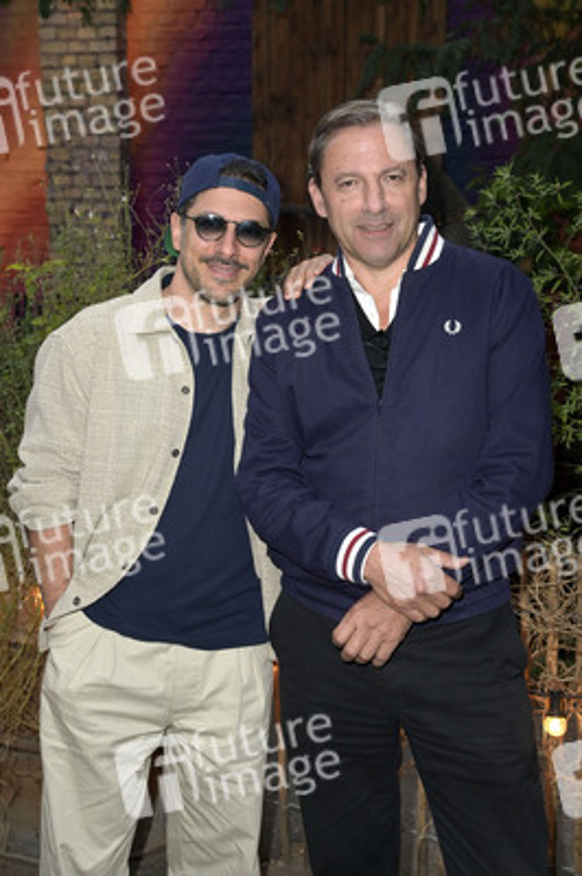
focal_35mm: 55
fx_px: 1336
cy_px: 438
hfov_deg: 24.6
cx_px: 291
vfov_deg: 36.3
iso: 1250
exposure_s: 1/100
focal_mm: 55
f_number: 6.3
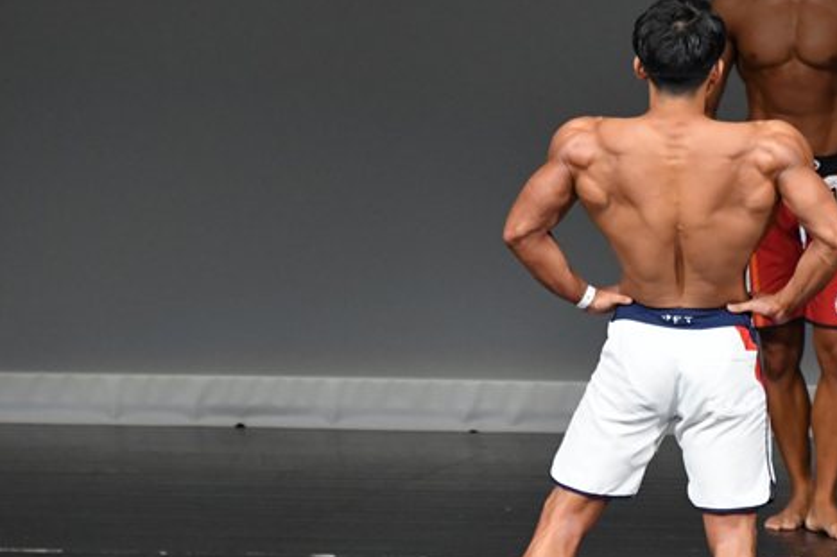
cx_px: 680
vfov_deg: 2.4
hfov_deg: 3.6
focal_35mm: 573
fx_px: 13317
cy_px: 340
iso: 4000
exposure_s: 1/400
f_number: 5.6
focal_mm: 230
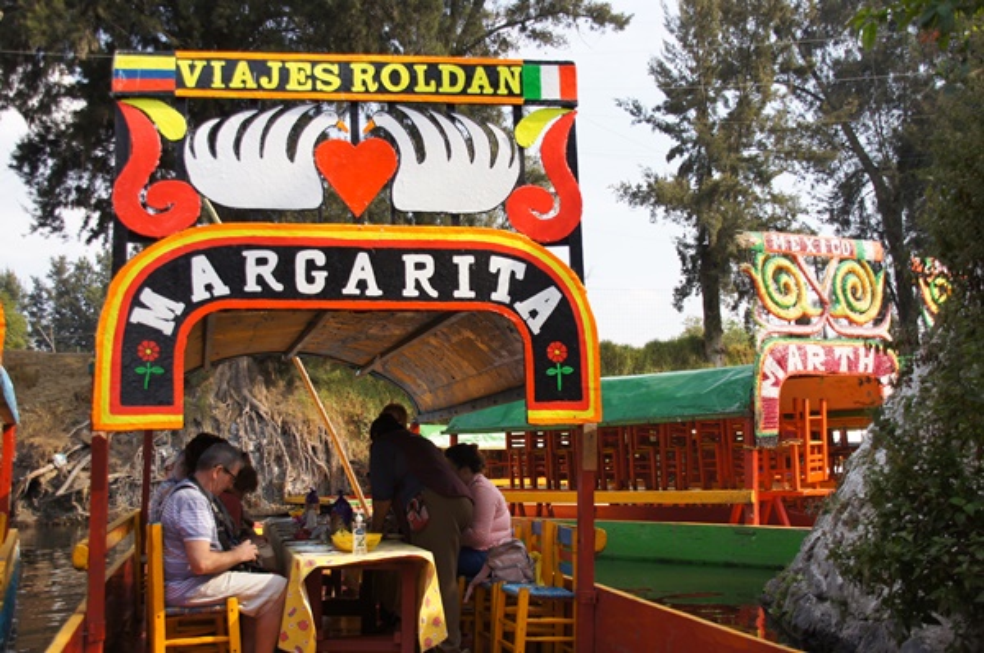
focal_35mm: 39
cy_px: 326
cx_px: 492
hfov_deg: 49.6
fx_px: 1064
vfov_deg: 34.1
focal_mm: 26
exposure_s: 1/200
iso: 100
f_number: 5
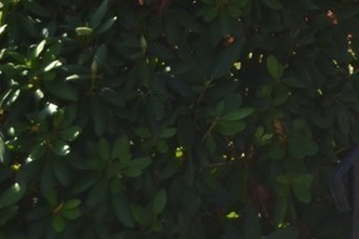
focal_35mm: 481
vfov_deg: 2.8
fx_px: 4794
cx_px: 1061
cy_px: -496
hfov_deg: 4.1
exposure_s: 1/160
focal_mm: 52
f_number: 6.3
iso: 100
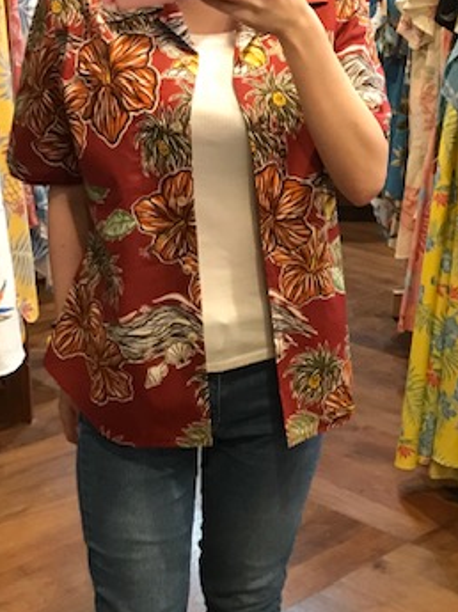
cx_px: 192
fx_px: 919
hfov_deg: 27.9
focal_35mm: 52
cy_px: 456
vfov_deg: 36.0
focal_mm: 3.99
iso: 100
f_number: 1.8
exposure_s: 1/15
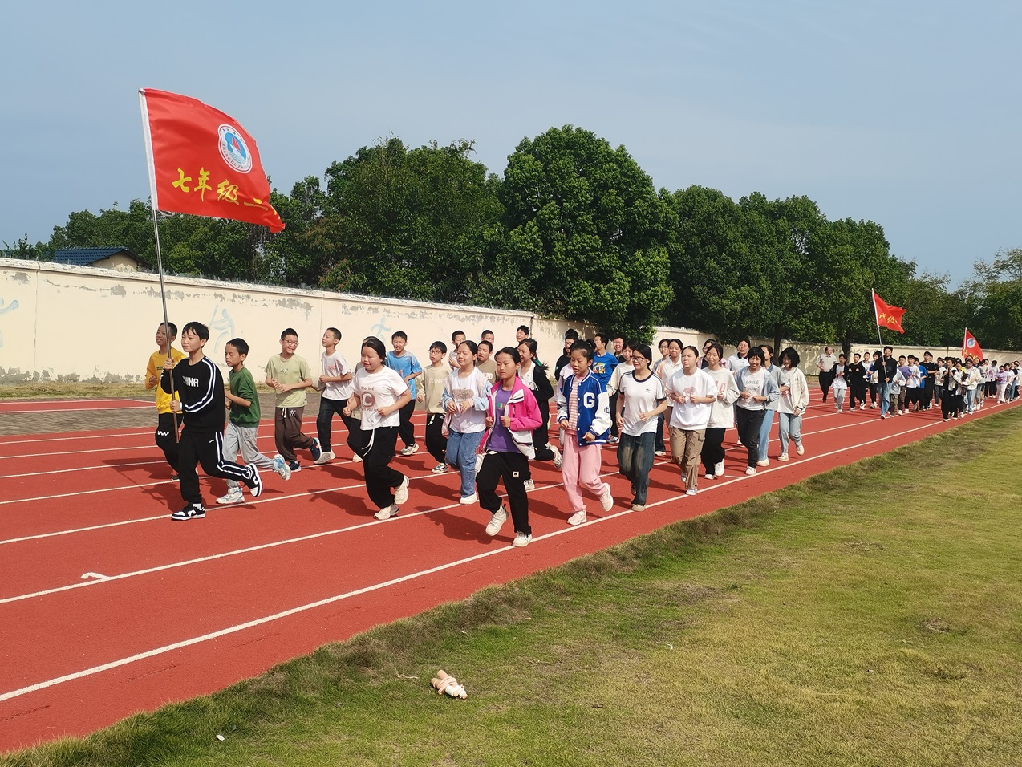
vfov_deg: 43.0
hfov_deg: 55.3
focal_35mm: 33
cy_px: 384
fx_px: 974
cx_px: 511
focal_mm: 5.58
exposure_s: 1/2208
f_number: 1.8
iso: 50
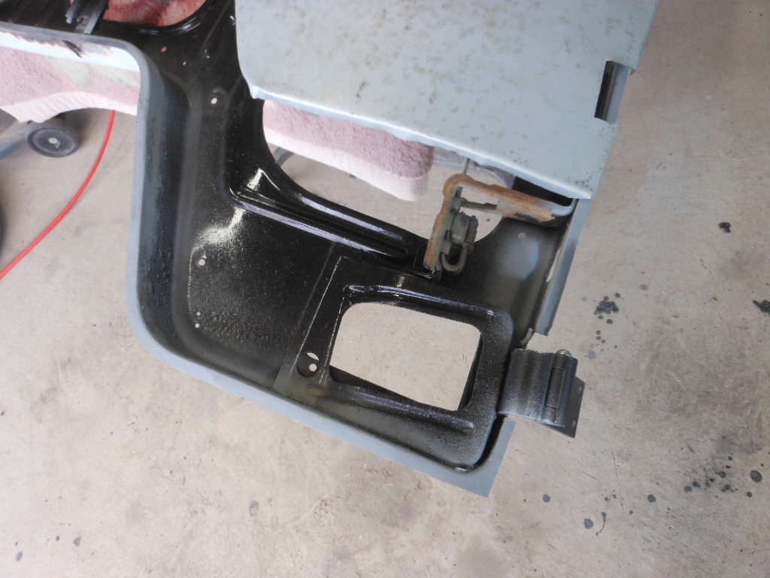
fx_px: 623
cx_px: 385
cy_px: 289
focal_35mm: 28
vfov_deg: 49.7
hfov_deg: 63.4
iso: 200
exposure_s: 1/30
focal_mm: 5
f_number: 3.7
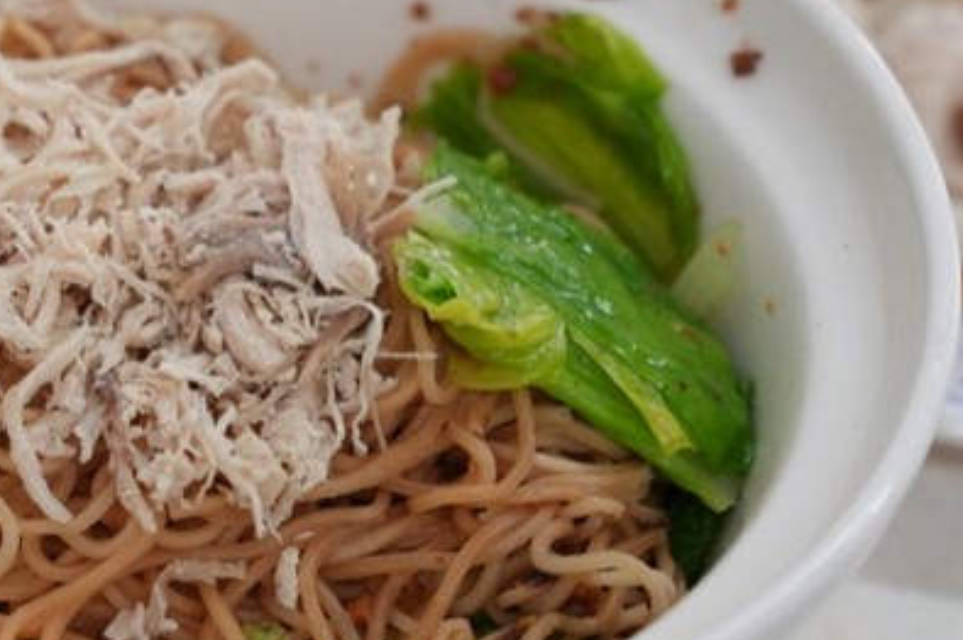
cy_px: 232
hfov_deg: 13.5
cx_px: 186
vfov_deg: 9.1
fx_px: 4036
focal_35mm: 151
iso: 2000
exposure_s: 1/125
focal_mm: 70
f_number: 5.6
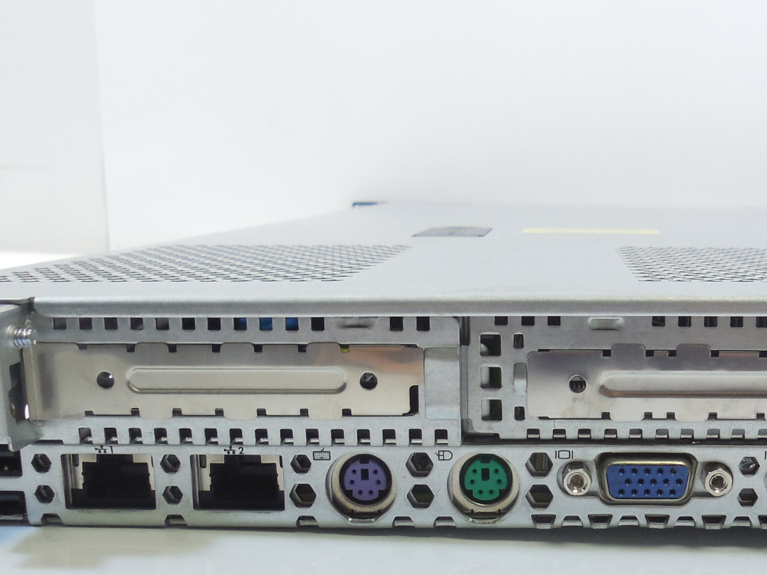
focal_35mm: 51
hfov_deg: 36.9
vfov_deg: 28.1
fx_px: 1130
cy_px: 439
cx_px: 535
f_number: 3.5
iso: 180
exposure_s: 1/30
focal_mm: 4.6
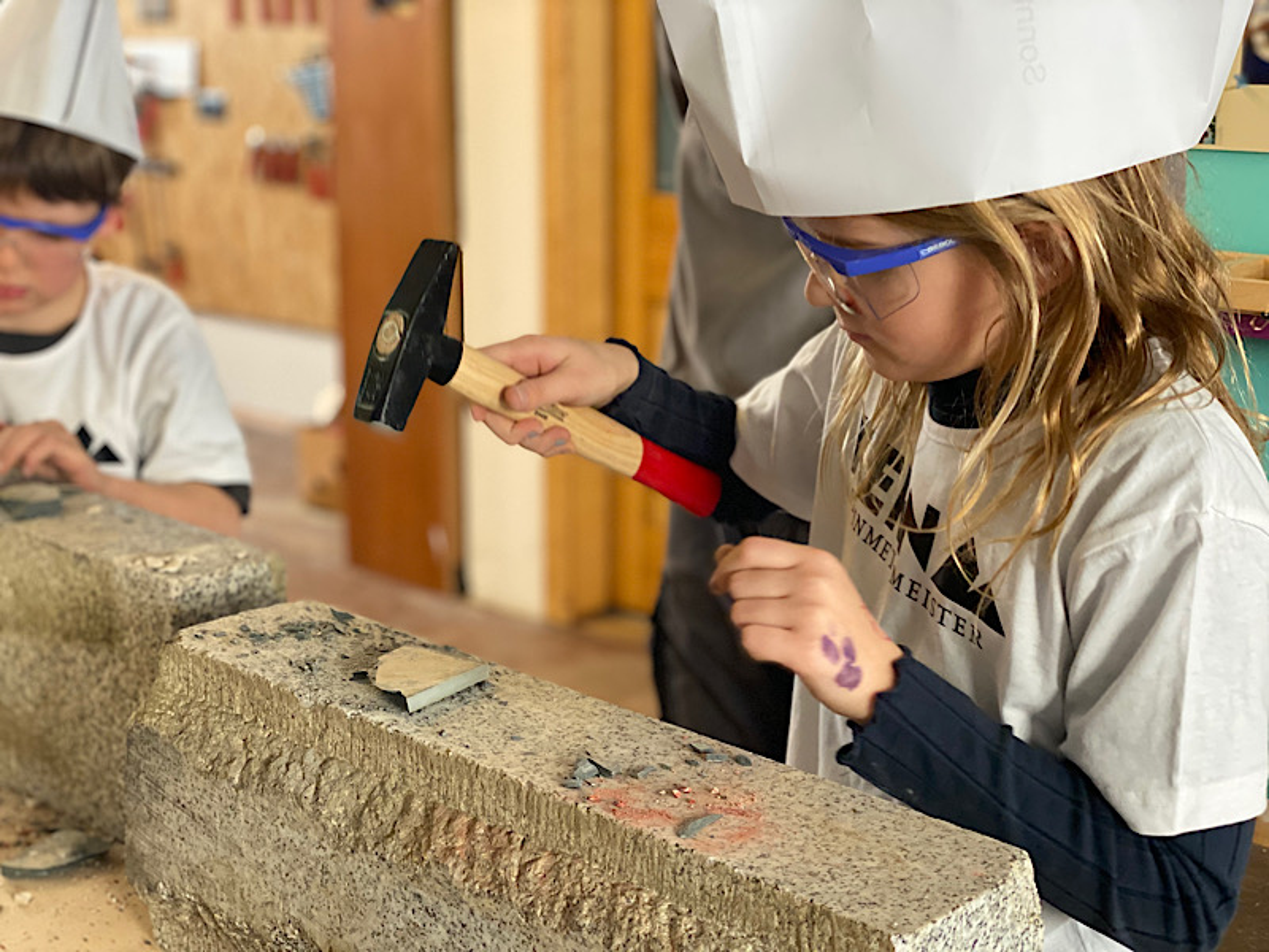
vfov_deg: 28.0
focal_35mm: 52
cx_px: 634
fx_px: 1906
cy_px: 476
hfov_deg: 36.8
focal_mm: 6
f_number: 2
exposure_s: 1/100
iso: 200
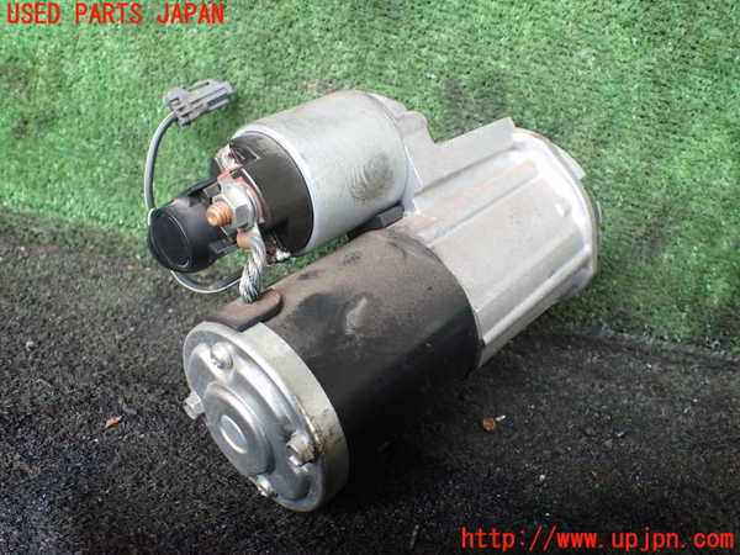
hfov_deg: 60.0
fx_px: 641
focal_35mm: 30
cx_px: 370
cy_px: 278
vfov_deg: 46.8
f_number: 2.3
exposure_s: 1/125
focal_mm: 5.4
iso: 640
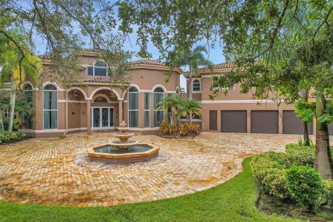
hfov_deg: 78.6
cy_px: 111
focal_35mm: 22
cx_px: 166
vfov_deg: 57.2
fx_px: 203
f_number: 2.8
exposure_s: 1/1000
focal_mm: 8.38
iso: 100
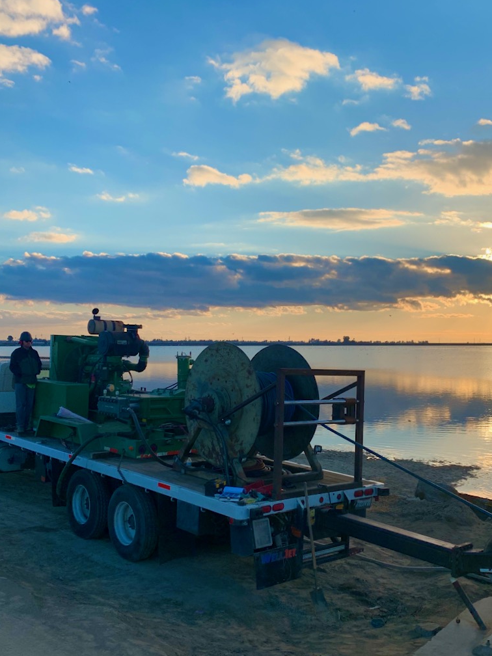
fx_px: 625
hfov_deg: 42.9
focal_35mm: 33
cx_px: 243
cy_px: 350
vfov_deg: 55.3
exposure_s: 1/2309
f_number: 1.8
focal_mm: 4.25
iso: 25
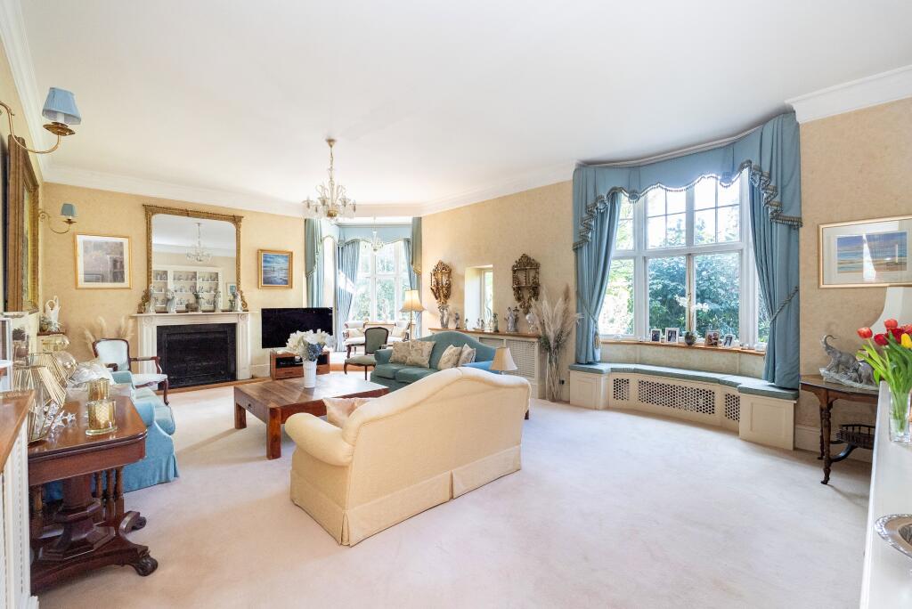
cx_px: 456
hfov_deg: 96.7
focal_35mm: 16
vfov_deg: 73.8
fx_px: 406
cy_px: 304
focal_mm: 16
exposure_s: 1/40
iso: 1250
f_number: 7.1
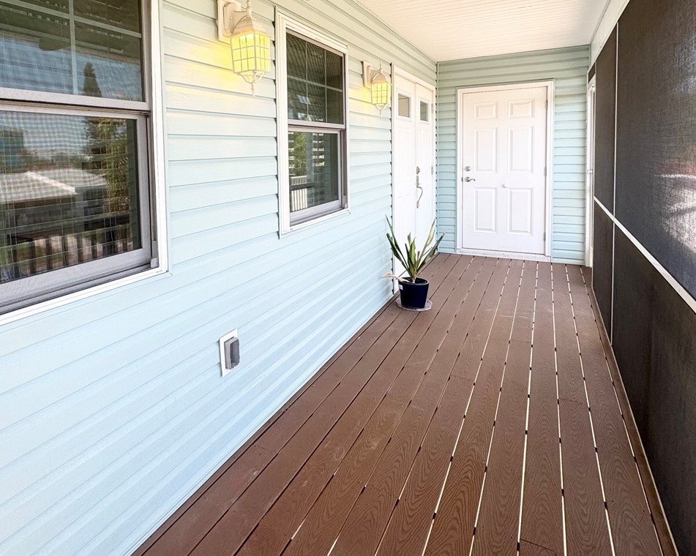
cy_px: 183
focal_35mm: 23
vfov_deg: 59.4
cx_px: 240
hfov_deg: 70.8
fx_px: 474
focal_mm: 2.22
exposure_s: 1/127
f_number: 2.2
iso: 40
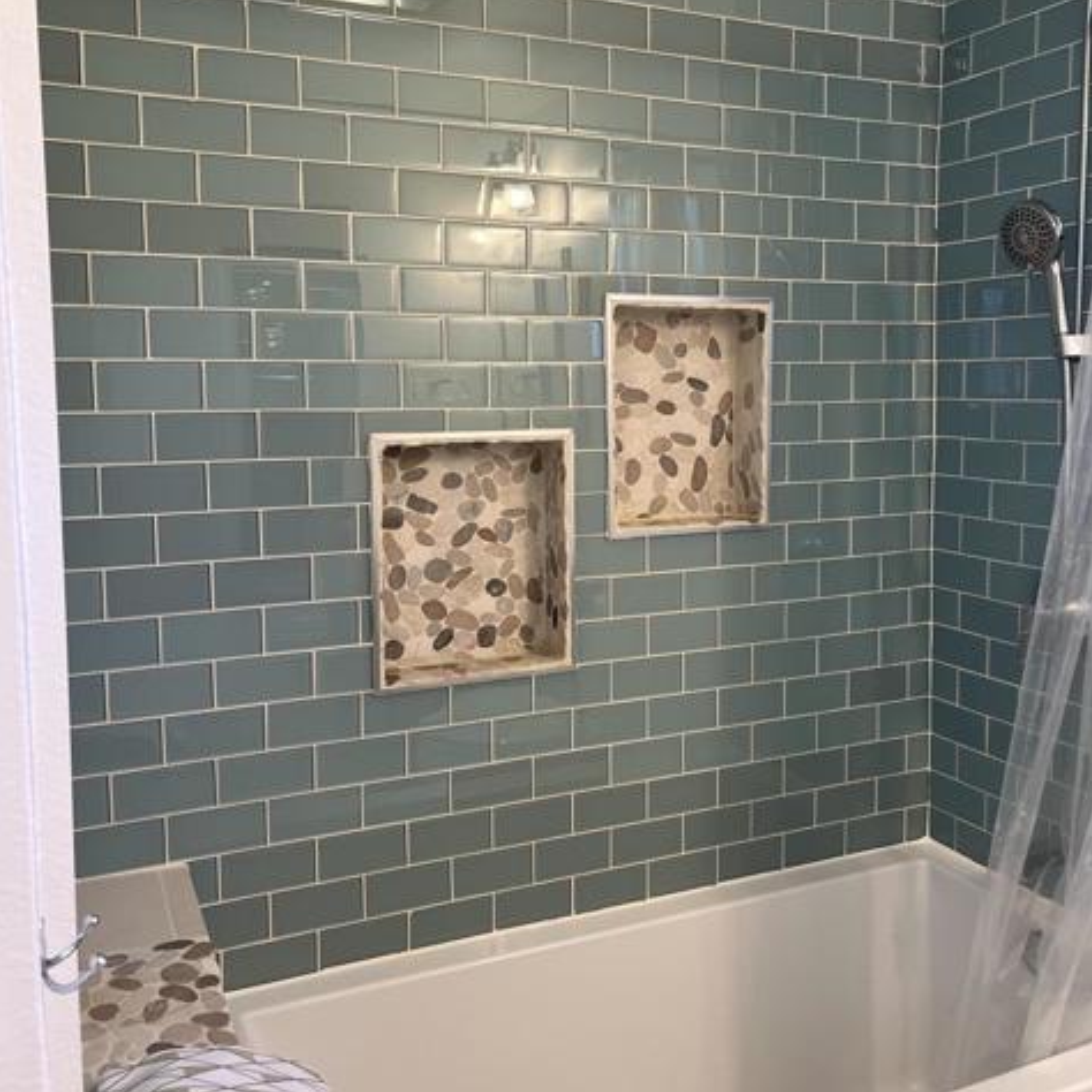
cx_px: 548
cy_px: 468
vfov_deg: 52.3
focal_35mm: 31
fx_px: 1106
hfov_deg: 52.5
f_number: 1.6
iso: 125
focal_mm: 5.1
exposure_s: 1/120
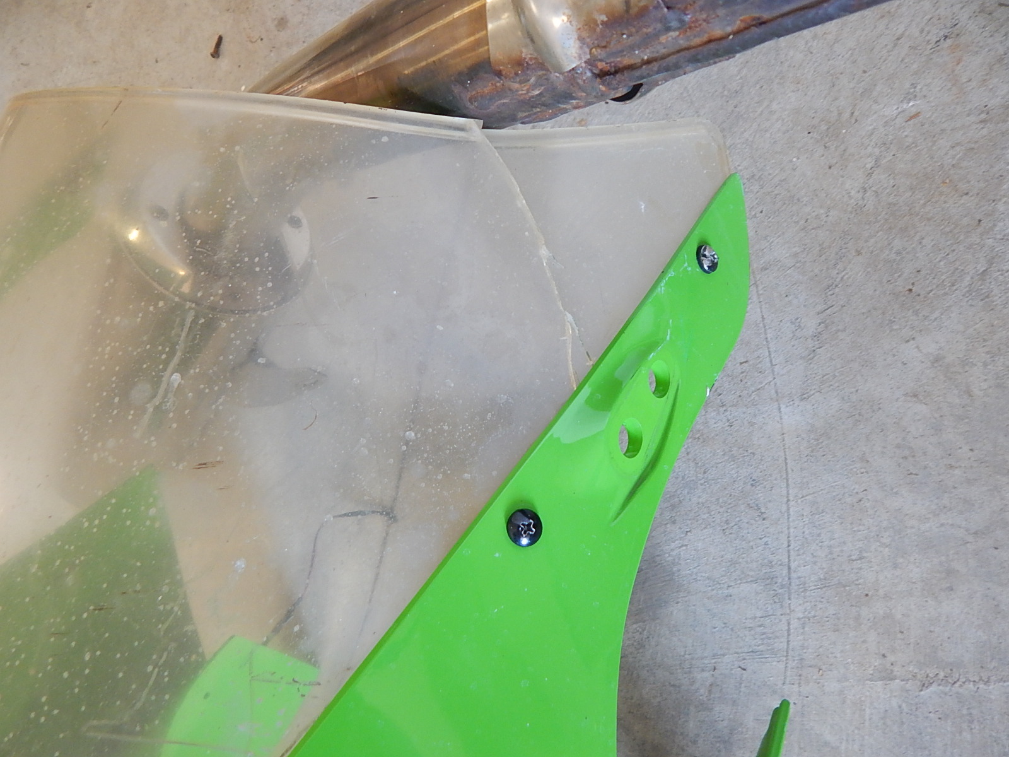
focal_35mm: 22
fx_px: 641
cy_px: 378
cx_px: 504
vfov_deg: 61.1
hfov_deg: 76.4
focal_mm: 4
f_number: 3
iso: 160
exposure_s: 1/30
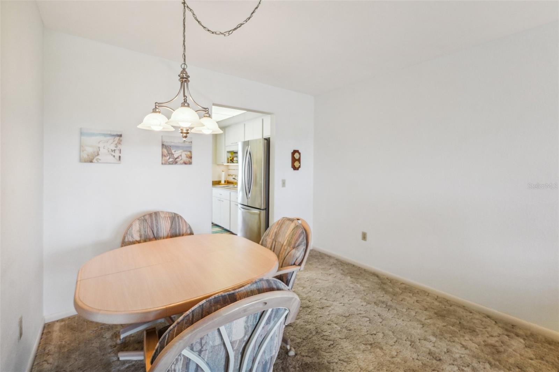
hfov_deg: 100.4
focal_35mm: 15
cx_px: 280
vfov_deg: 77.3
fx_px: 233
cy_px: 186
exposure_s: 1/30
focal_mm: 10
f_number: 8
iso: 400
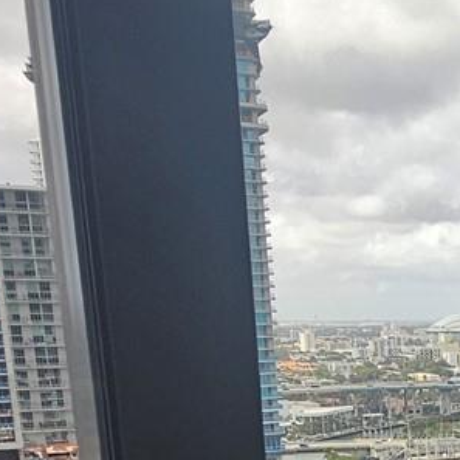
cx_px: 575
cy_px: 548
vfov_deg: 25.1
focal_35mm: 62
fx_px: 932
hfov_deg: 24.6
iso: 50
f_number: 2.2
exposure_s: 1/477
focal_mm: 2.2
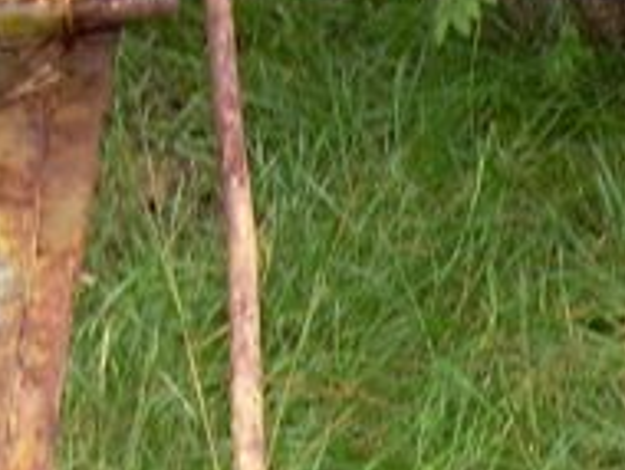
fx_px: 2892
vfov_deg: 8.9
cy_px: 832
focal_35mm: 160
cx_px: 967
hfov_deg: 11.7
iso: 50
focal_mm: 6.3
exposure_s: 1/30
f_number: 2.8
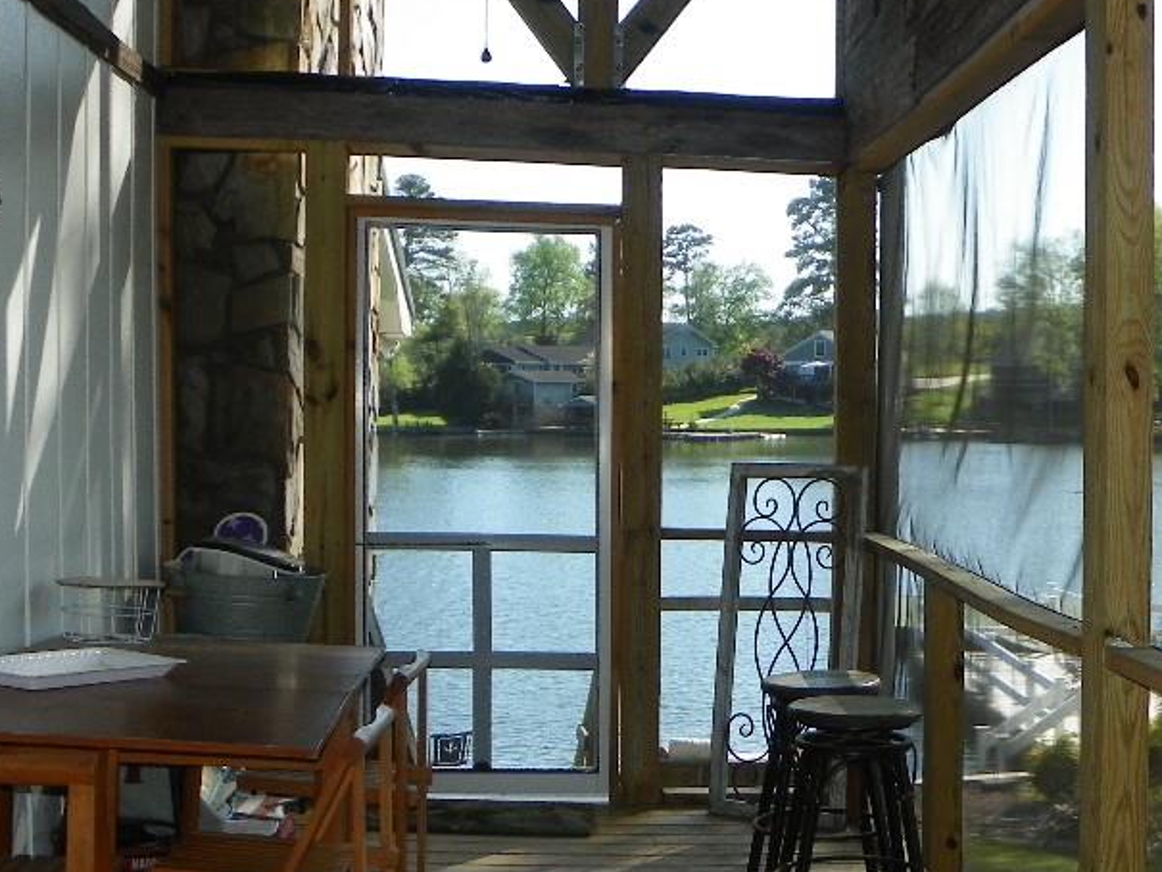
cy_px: 524
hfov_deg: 34.8
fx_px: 1847
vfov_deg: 26.5
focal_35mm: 55
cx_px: 724
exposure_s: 1/250
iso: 64
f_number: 3.5
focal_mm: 4.6
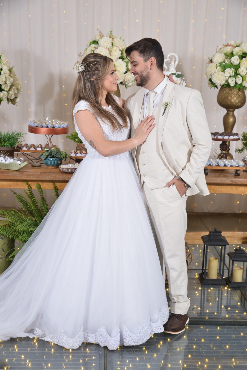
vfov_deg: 36.2
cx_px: 124
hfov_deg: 24.6
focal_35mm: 55
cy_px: 185
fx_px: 566
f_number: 6.3
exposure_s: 1/100
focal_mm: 55
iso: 1100
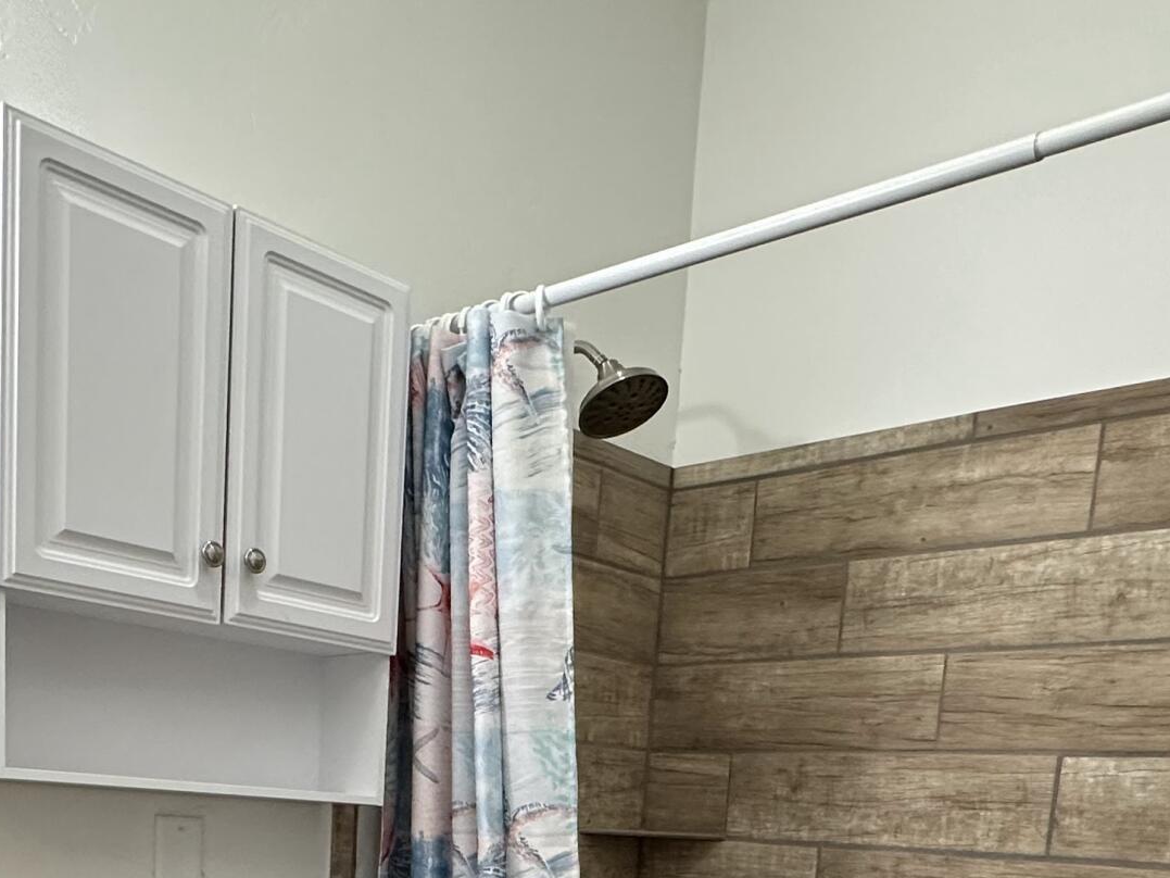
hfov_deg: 47.7
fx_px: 1318
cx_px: 489
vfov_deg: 31.4
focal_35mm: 39
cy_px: 1031
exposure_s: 1/120
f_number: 2.2
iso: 250
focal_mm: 2.22
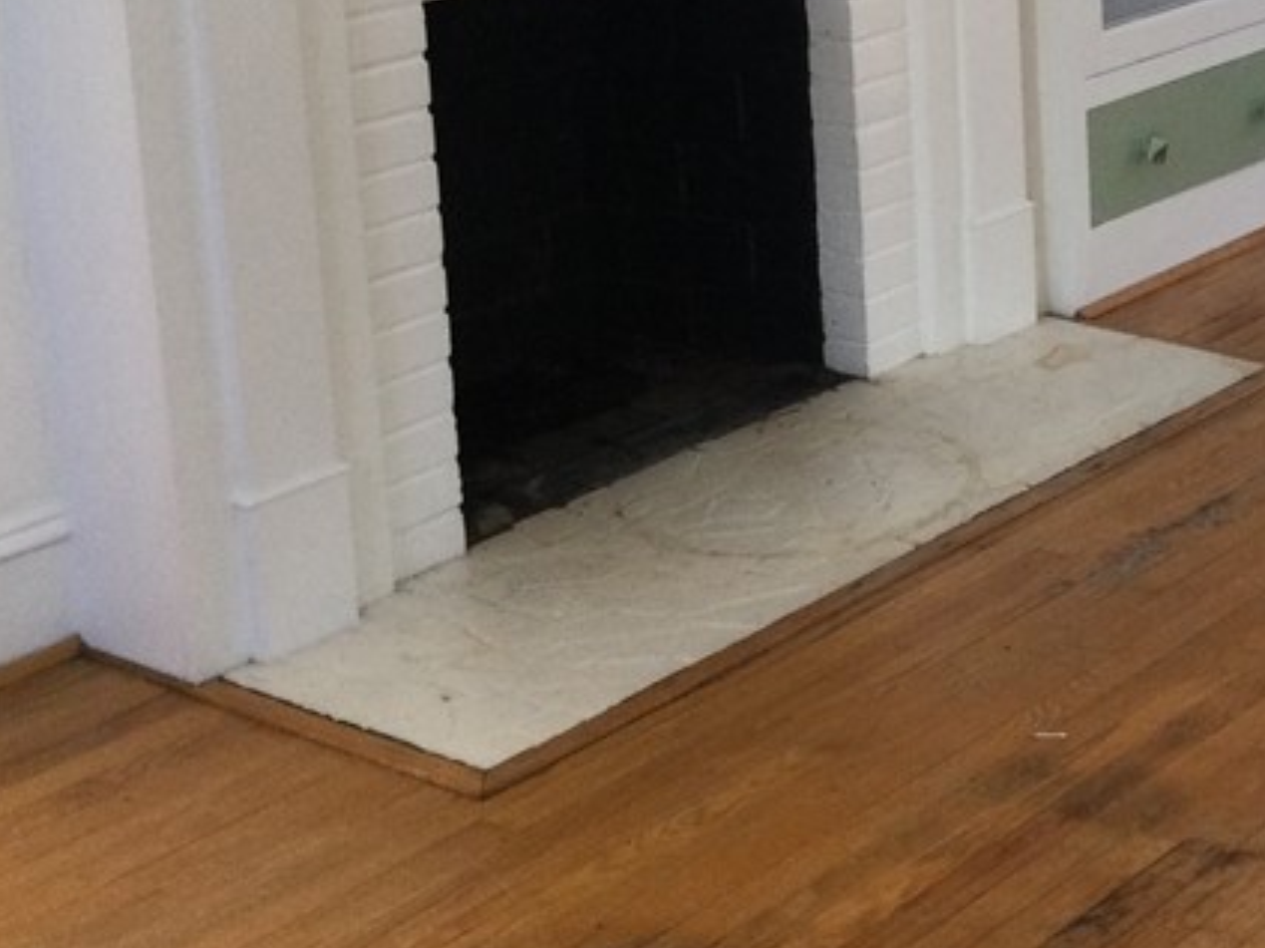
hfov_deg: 24.2
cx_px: 1421
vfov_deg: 19.0
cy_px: -24
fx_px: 2740
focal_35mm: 75
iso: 32
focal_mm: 3.3
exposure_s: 1/30
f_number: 2.4
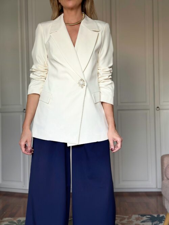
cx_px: 84
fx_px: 313
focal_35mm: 48
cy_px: 112
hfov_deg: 30.3
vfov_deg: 39.7
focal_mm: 6.86
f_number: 1.78
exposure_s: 1/208
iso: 80
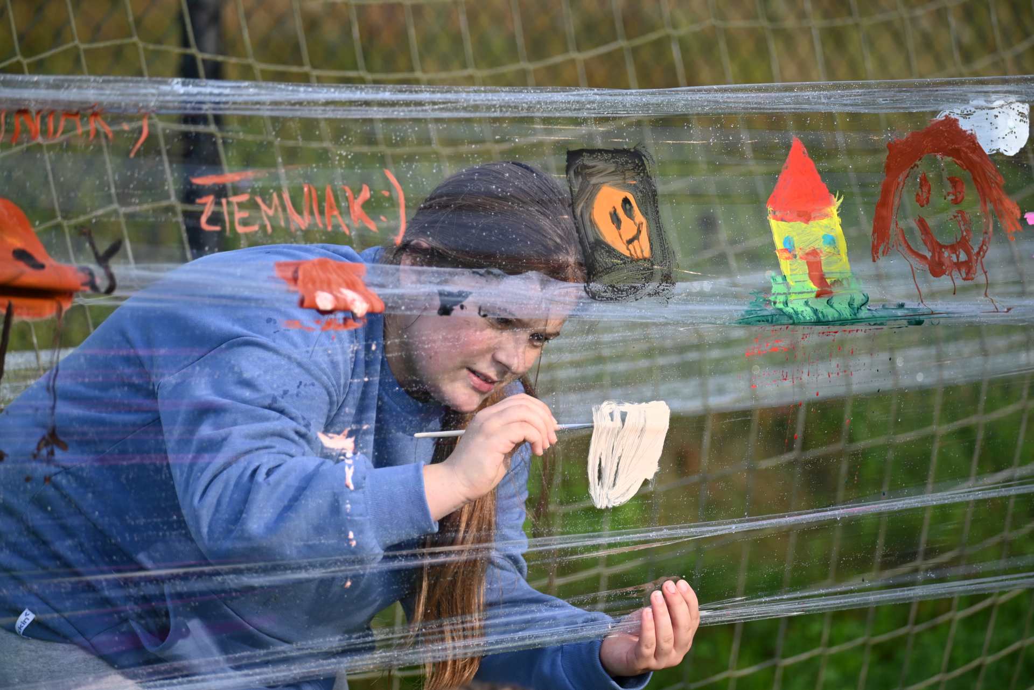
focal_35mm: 220
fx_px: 6321
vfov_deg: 6.3
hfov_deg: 9.4
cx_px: 517
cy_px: 345
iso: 250
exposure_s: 1/500
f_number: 5.6
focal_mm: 220
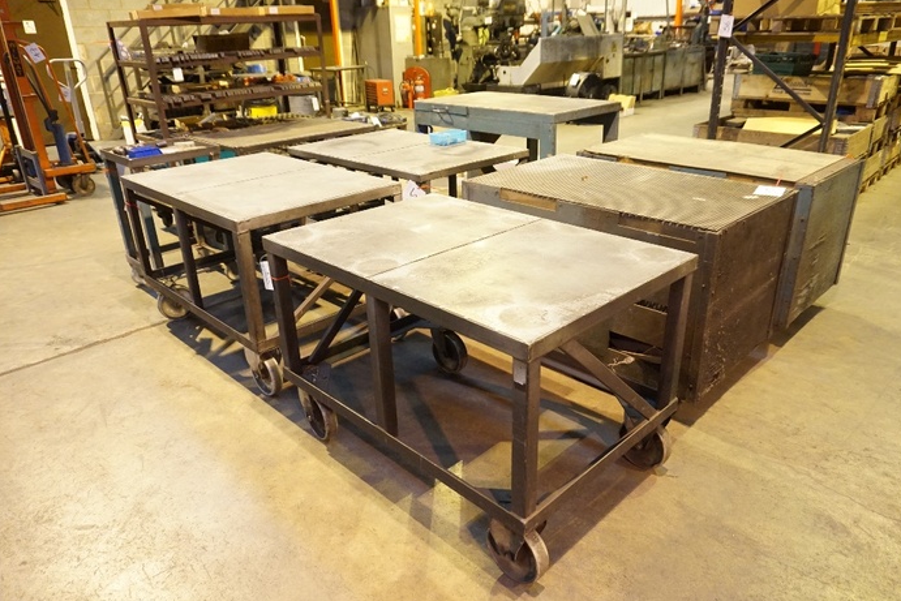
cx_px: 468
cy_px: 304
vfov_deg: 51.3
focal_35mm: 25
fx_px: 626
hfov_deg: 71.5
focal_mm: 16
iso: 3200
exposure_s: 1/40
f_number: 3.5
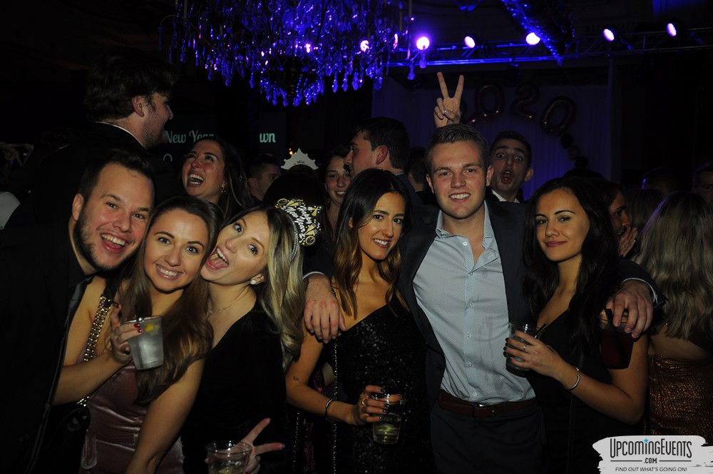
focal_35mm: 39
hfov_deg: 49.6
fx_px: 771
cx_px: 356
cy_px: 237
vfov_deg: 34.1
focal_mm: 26
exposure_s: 1/60
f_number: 4.5
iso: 400
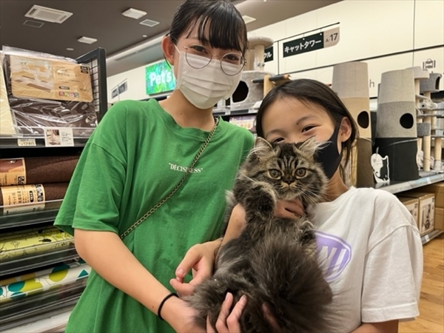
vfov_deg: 53.1
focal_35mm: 26
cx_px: 222
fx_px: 333
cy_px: 166
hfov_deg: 67.3
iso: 80
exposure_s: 1/50
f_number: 1.6
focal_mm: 5.1
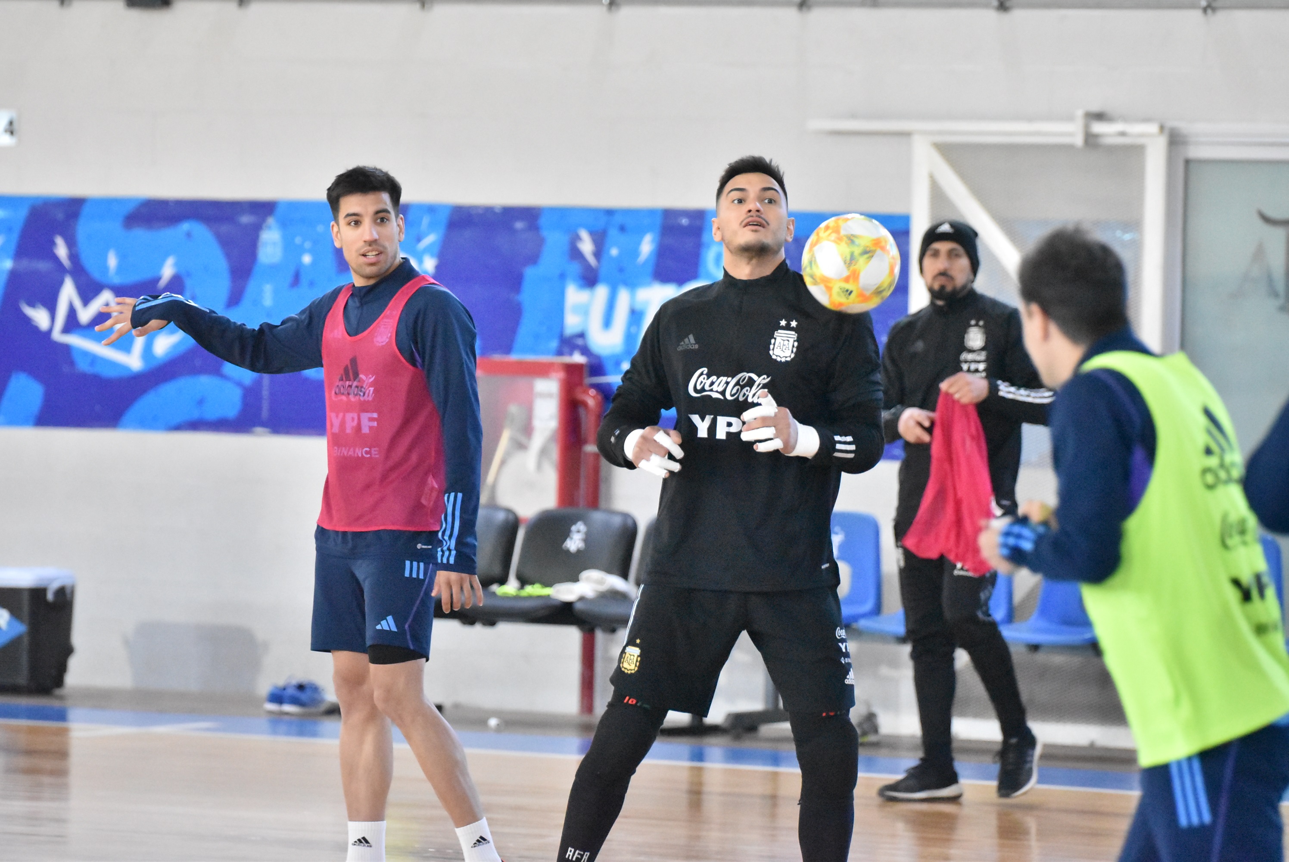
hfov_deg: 10.2
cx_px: 644
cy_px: 431
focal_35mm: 202
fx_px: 7256
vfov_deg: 6.8
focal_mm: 135
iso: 6400
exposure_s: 1/800
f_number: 2.8
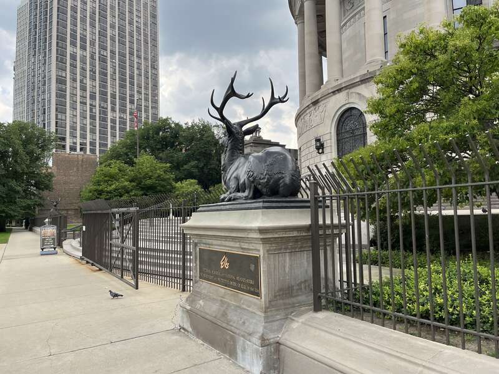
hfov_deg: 67.3
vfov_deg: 53.1
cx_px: 250
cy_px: 187
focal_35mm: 26
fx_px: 375
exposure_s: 1/621
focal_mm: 5.1
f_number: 1.6
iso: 50
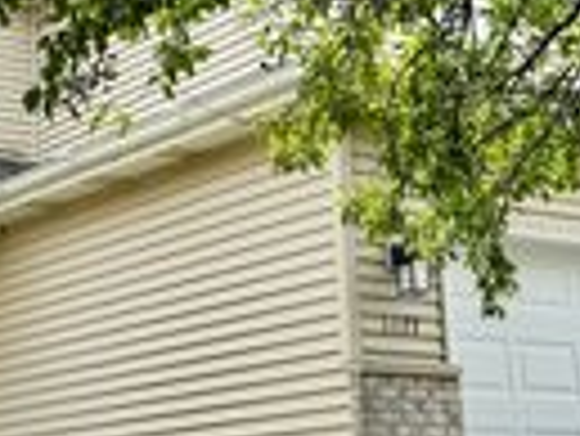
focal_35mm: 93
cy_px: 34
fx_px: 1560
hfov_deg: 21.0
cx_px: 220
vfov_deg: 15.7
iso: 80
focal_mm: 6.76
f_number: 1.78
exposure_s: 1/1637
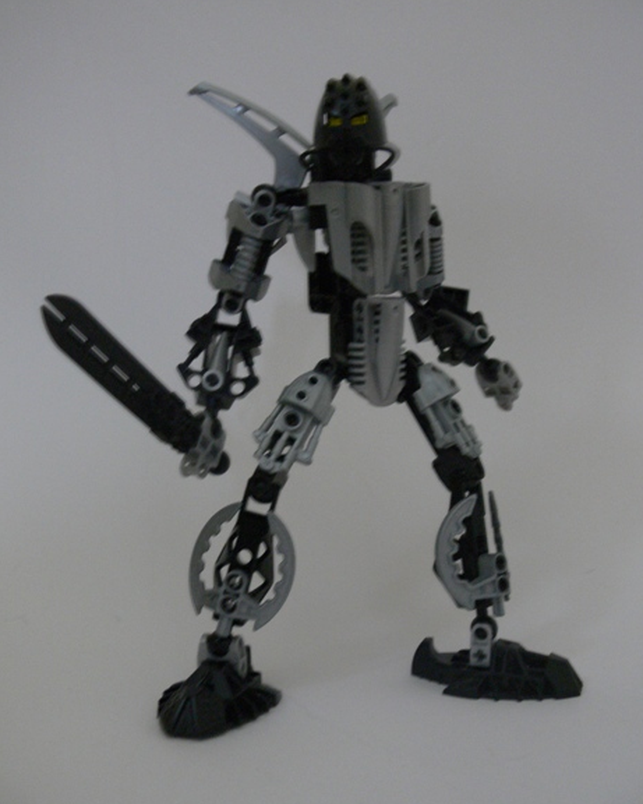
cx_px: 322
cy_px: 395
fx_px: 975
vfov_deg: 44.8
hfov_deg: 36.5
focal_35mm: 41
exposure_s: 1/4
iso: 200
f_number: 2.8
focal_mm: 8.2
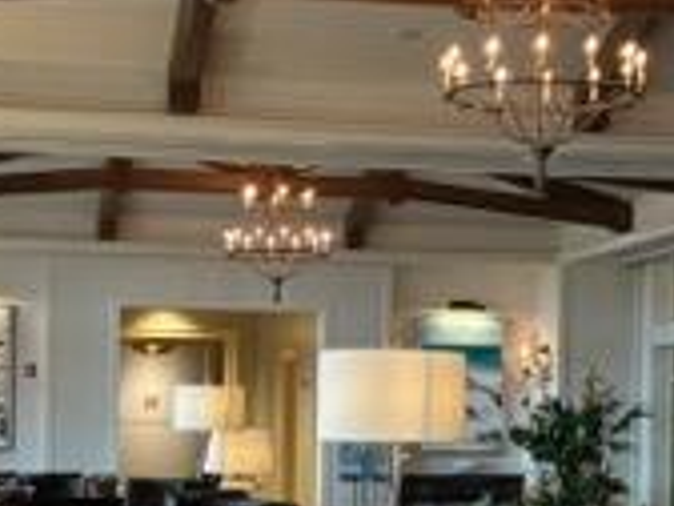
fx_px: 1928
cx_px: 357
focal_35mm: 99
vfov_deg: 14.8
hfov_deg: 19.8
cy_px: 414
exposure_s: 1/60
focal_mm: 5.96
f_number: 1.6
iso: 250
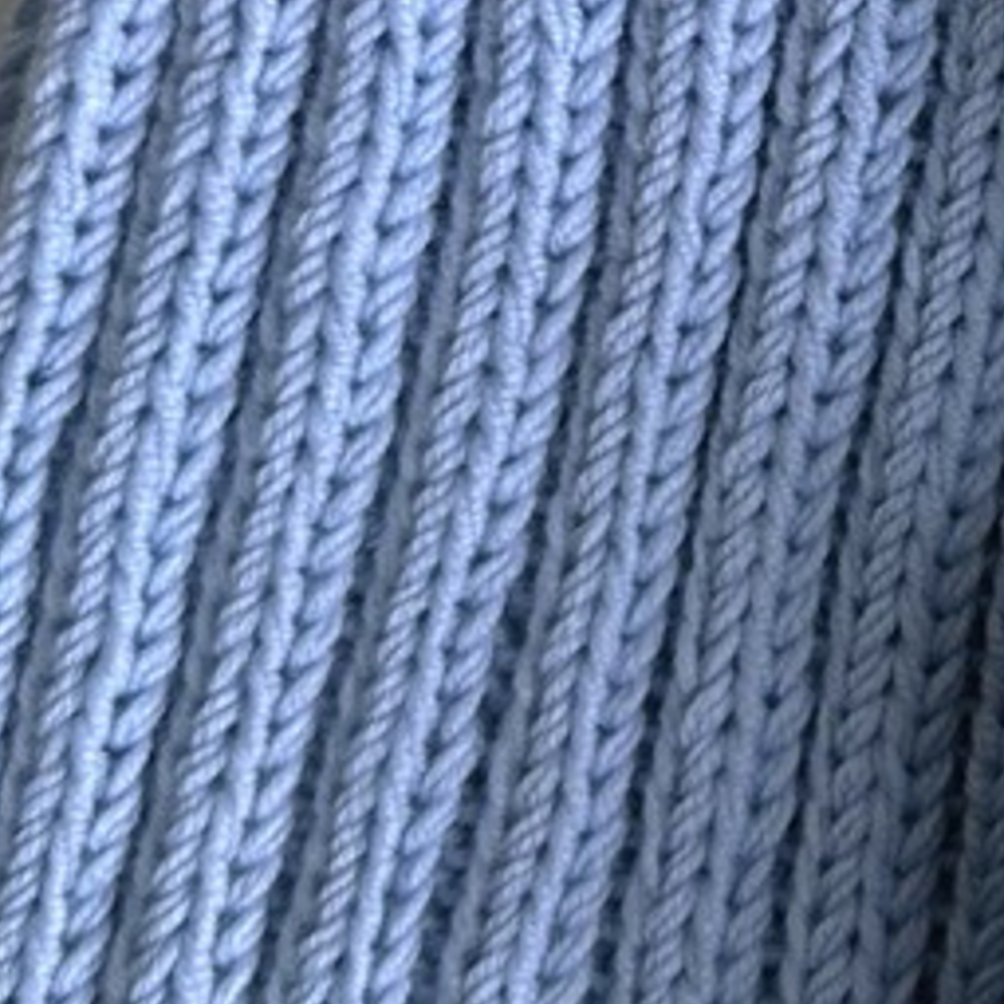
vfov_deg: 17.0
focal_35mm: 100
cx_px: 1339
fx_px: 3281
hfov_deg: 16.4
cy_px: 0
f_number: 1.78
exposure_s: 1/121
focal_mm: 6.86
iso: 64
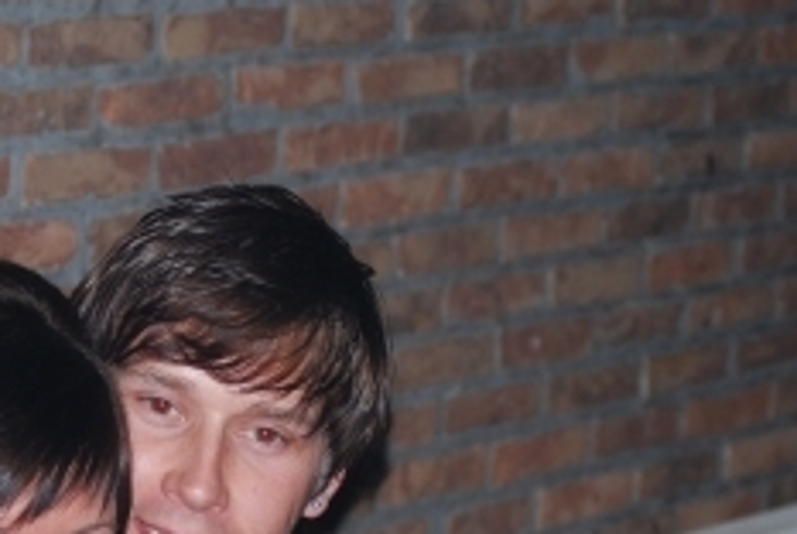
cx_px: 113
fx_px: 4706
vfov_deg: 6.5
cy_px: 556
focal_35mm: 212
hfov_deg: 9.6
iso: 200
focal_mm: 55
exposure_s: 1/60
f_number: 4
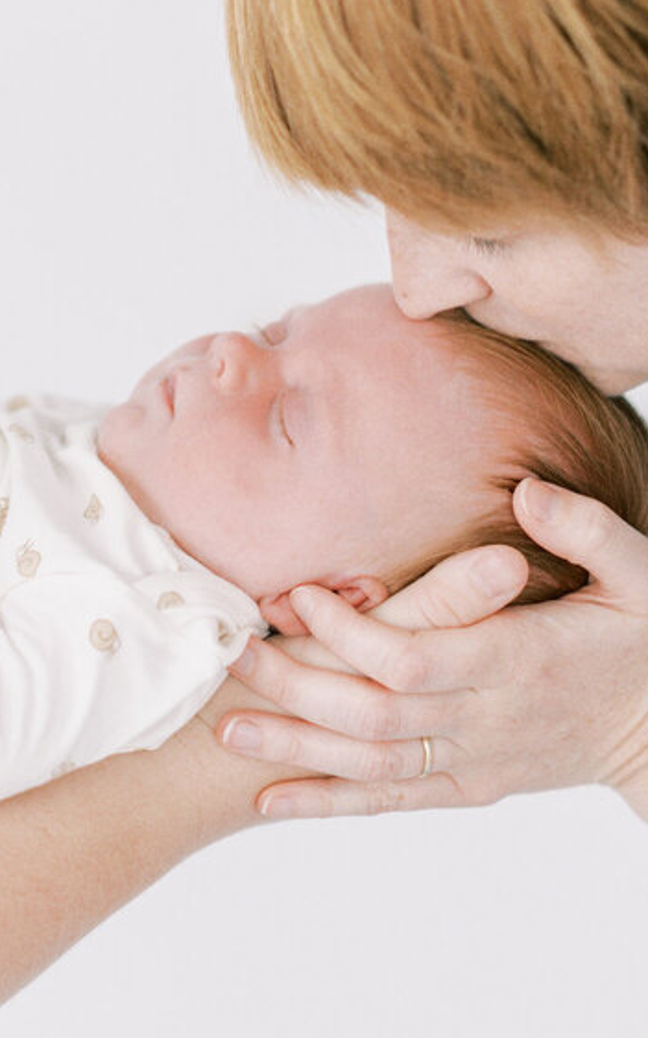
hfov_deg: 6.9
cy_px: 94
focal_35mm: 190
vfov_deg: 11.0
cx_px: 24
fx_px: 5371
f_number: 1.7
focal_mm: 80
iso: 400
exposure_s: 1/500
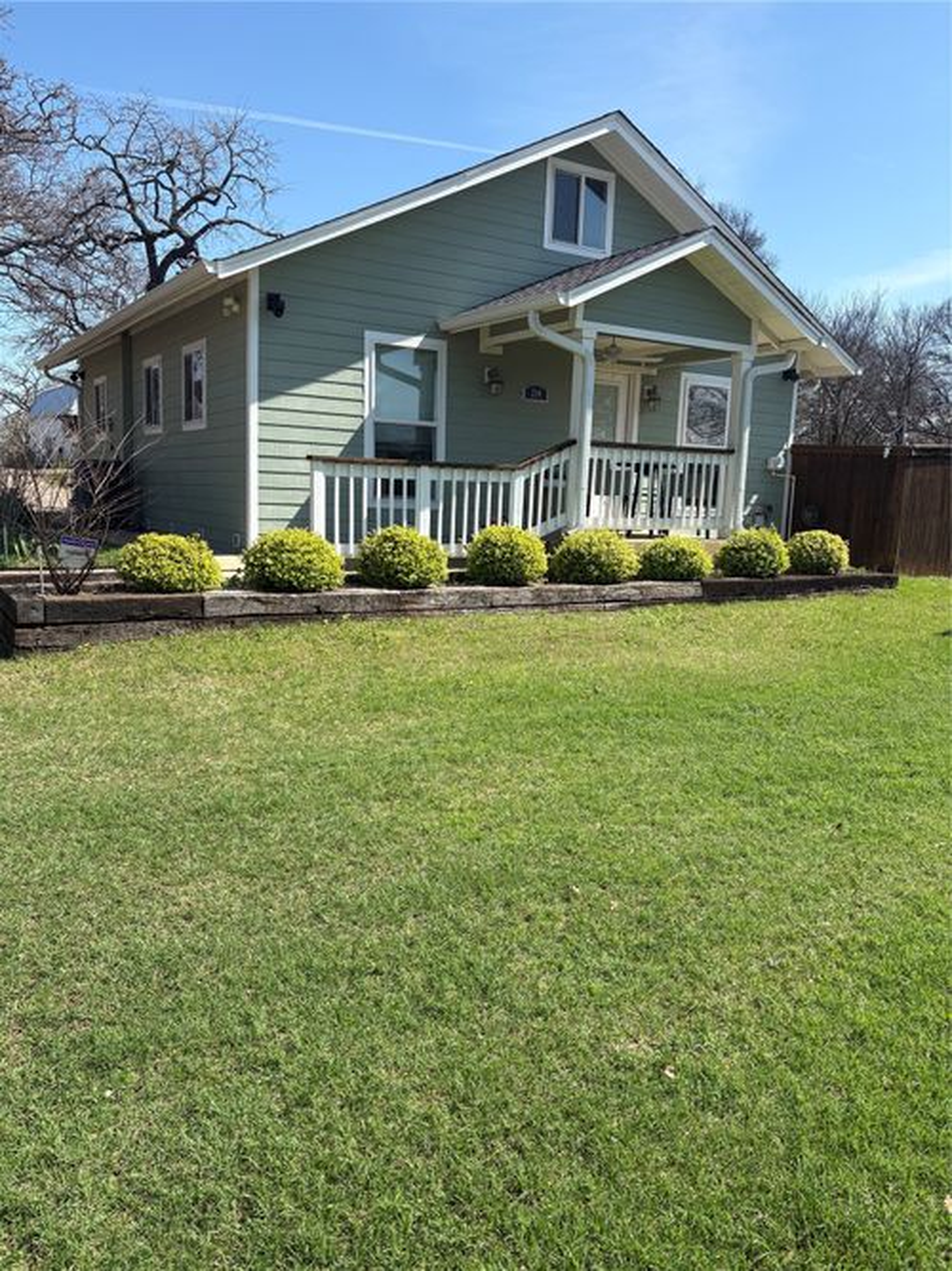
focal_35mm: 26
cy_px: 636
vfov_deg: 67.3
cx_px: 476
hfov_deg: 53.0
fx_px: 954
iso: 50
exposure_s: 1/2364
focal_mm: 5.96
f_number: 1.6
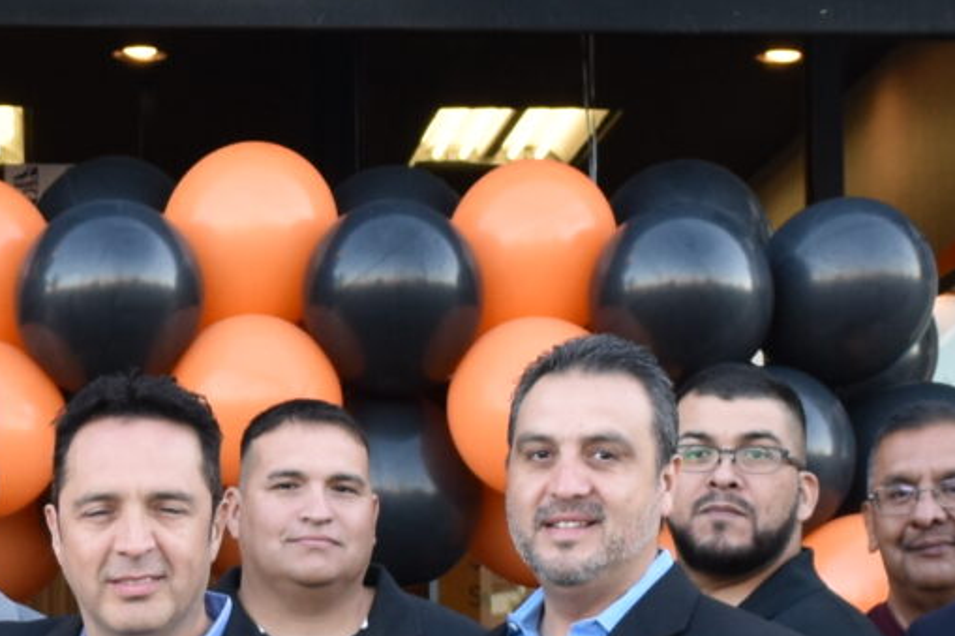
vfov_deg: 9.1
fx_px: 4004
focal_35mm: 151
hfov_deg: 13.6
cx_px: 280
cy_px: 320
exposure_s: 1/125
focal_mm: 20
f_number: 5.6
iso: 400
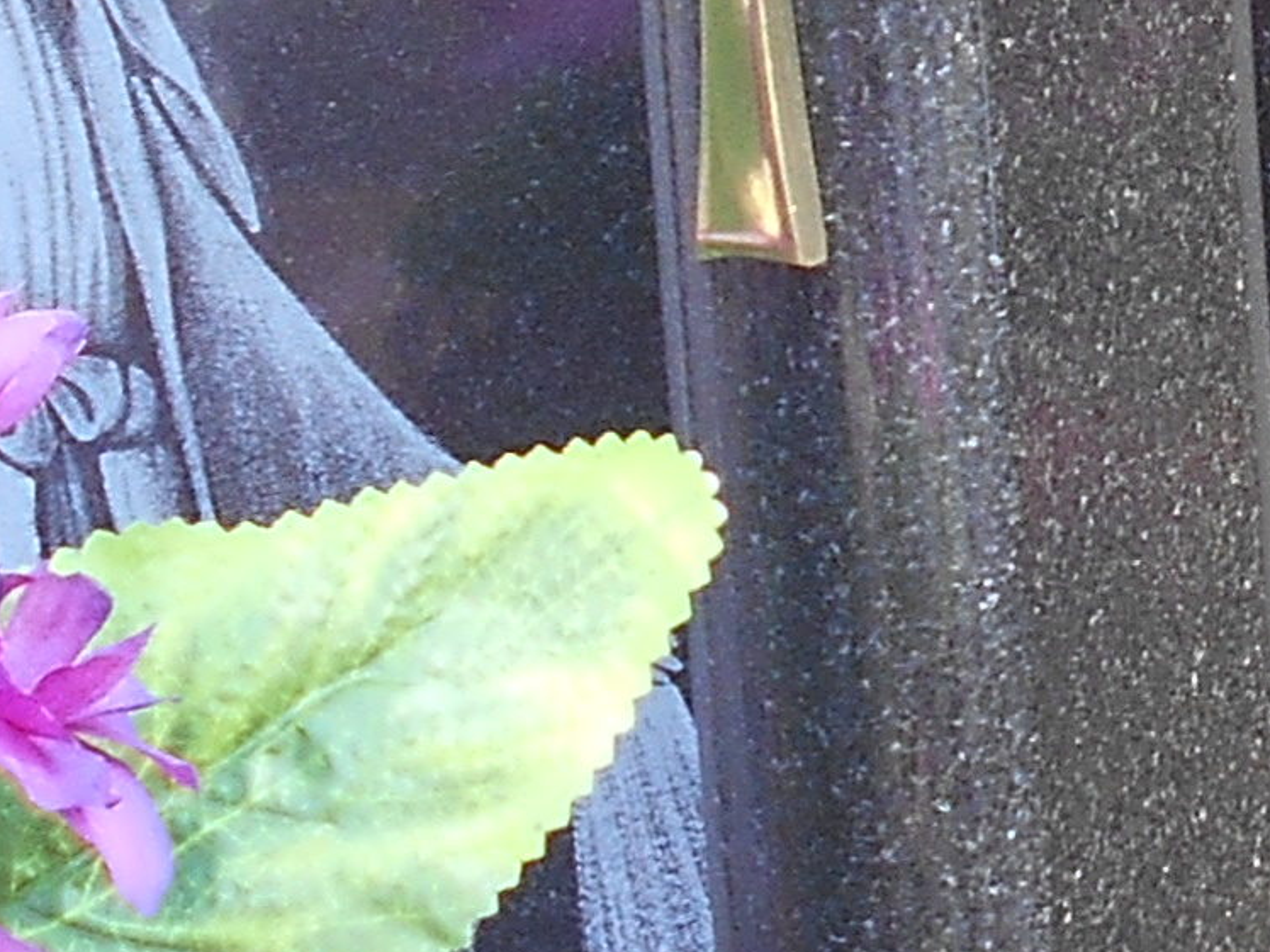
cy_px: -402
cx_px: 1559
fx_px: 6567
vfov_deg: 8.2
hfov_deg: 10.8
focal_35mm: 179
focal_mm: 4.6
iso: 80
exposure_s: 1/50
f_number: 3.2
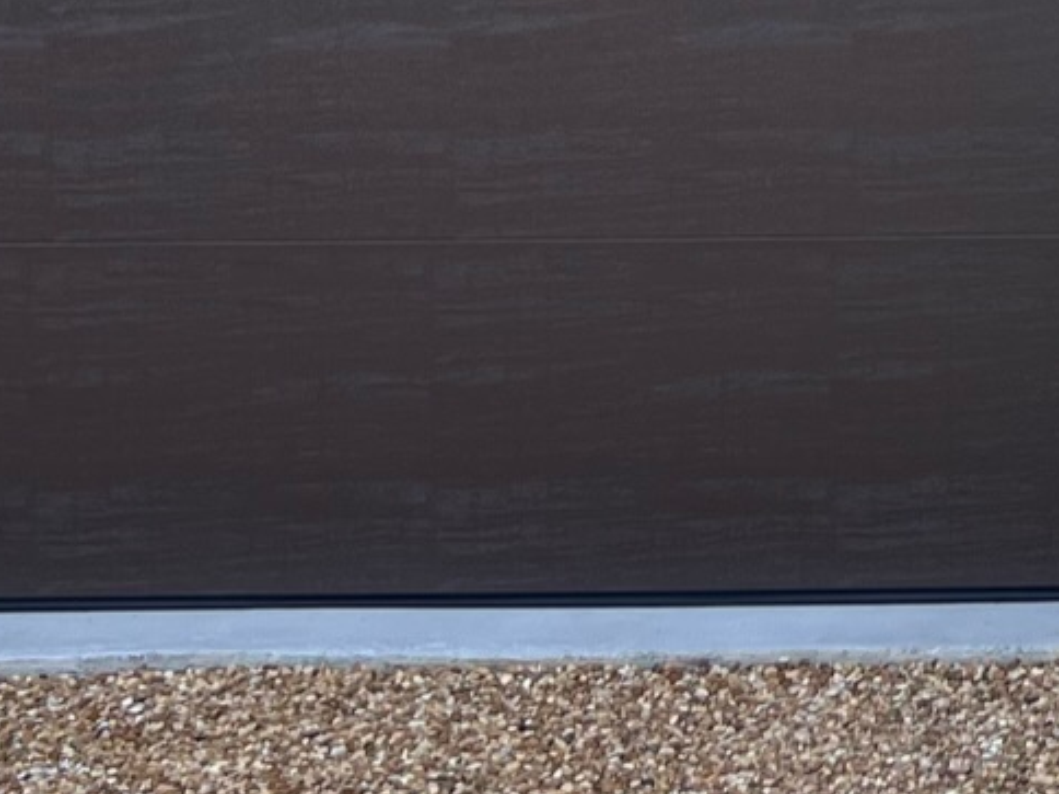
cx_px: 1686
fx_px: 3365
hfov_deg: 16.1
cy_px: -190
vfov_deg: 13.1
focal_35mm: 110
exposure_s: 1/797
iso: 50
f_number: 1.5
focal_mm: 5.7
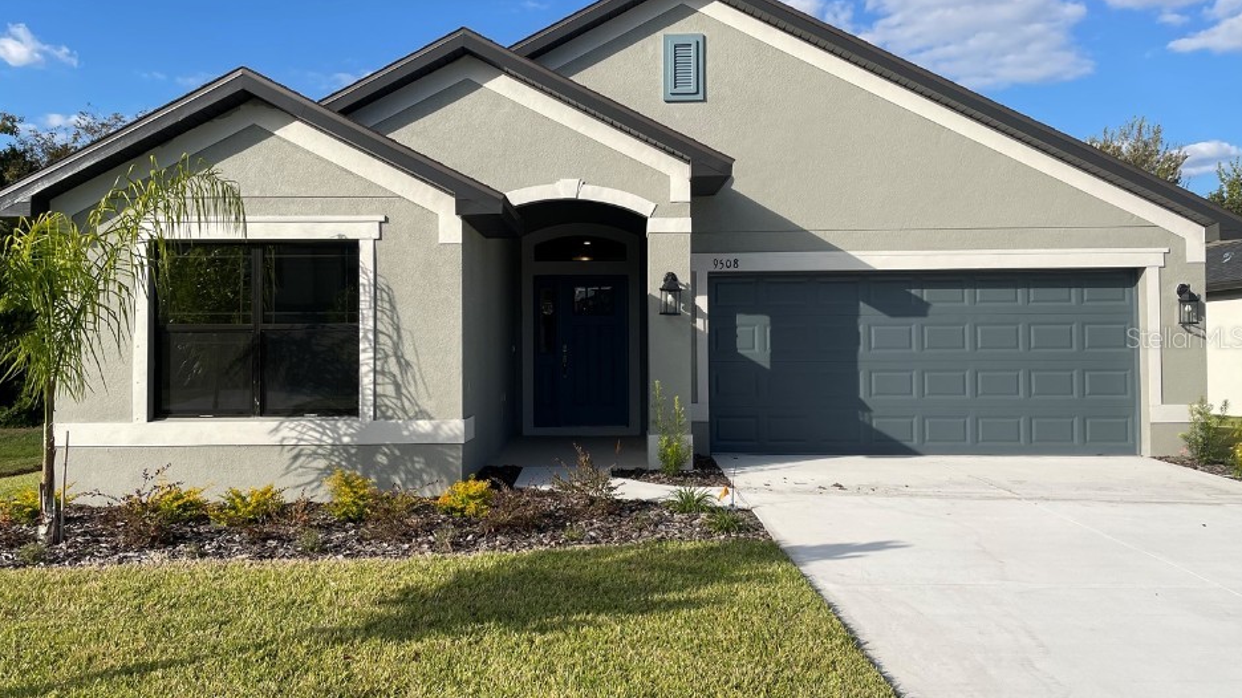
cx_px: 572
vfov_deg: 37.7
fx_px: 1021
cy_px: 337
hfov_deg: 62.5
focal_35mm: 31
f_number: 1.6
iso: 32
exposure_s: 1/3861
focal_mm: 4.2
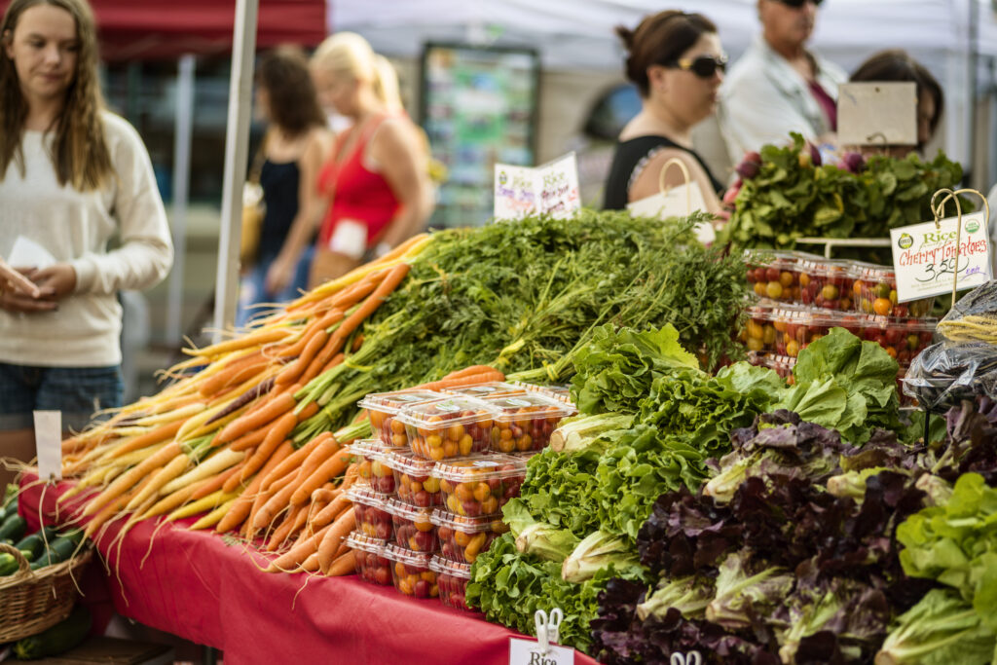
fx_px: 2908
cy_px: 332
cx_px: 498
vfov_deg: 13.0
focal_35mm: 105
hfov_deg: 19.5
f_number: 3.2
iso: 100
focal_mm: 105
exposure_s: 1/160
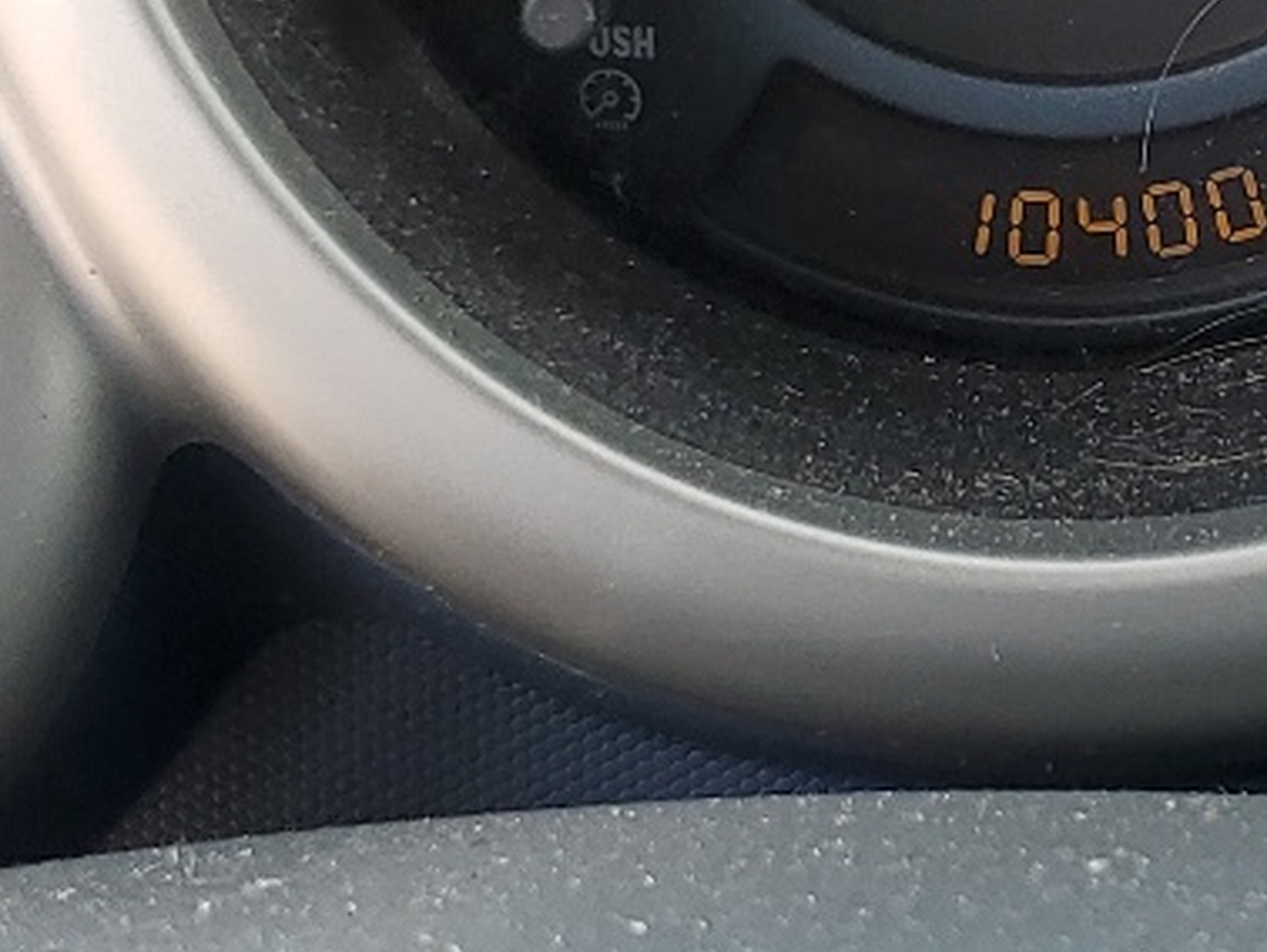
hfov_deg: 17.6
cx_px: 1153
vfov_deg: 13.4
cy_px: 248
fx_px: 4029
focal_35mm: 110
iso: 50
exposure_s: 1/303
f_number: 1.5
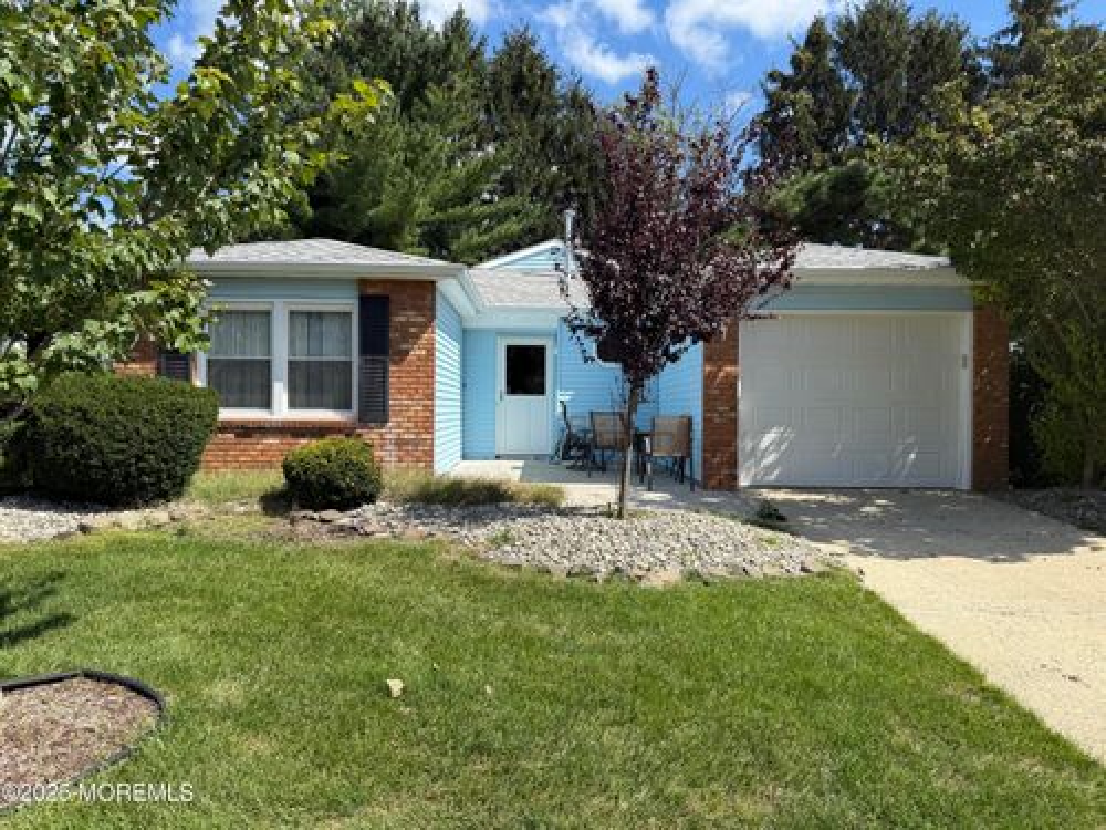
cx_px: 553
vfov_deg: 56.8
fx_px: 767
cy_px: 415
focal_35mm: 24
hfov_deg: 71.6
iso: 80
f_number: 1.78
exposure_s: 1/3425
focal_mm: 6.76
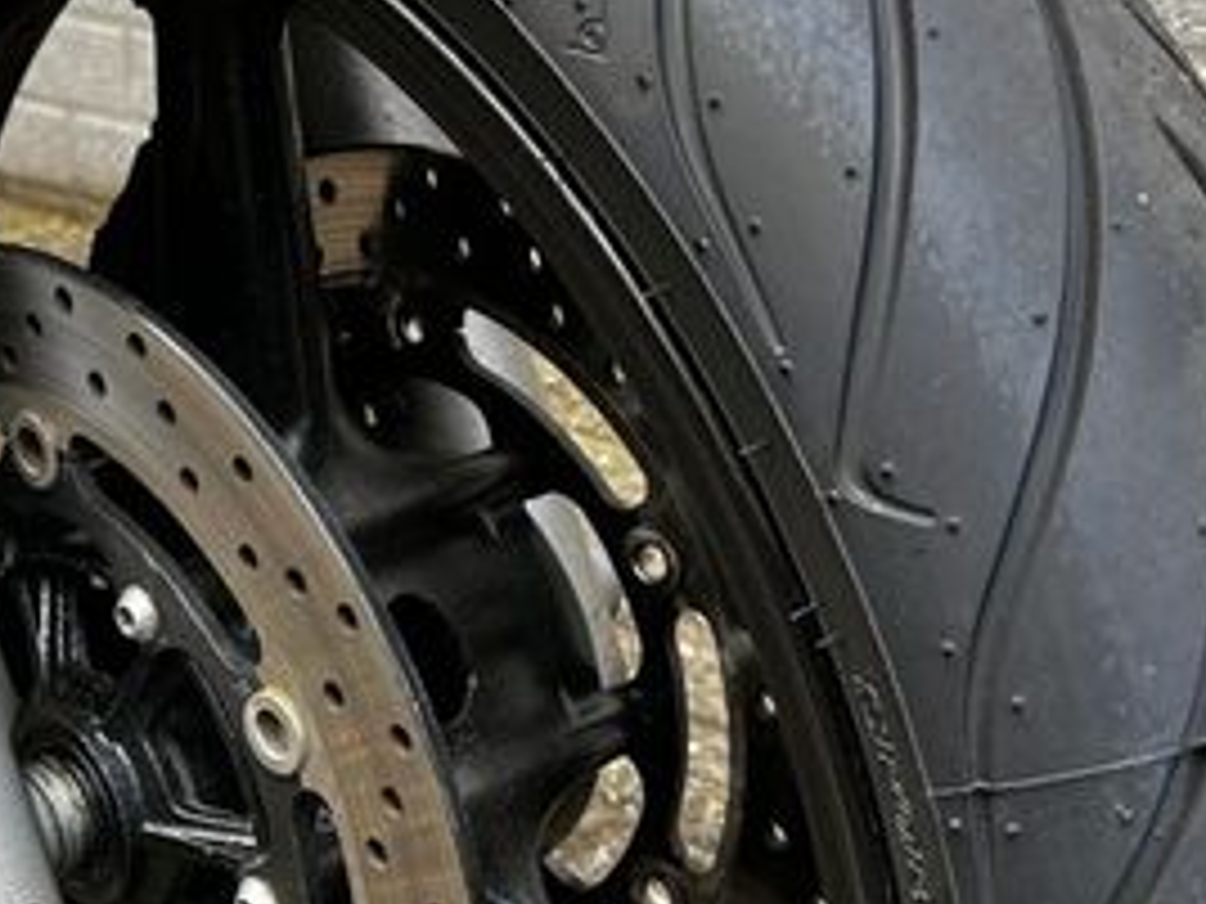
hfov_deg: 30.4
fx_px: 2160
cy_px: 553
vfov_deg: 23.6
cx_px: 220
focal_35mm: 62
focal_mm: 5.1
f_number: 1.6
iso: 50
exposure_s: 1/121
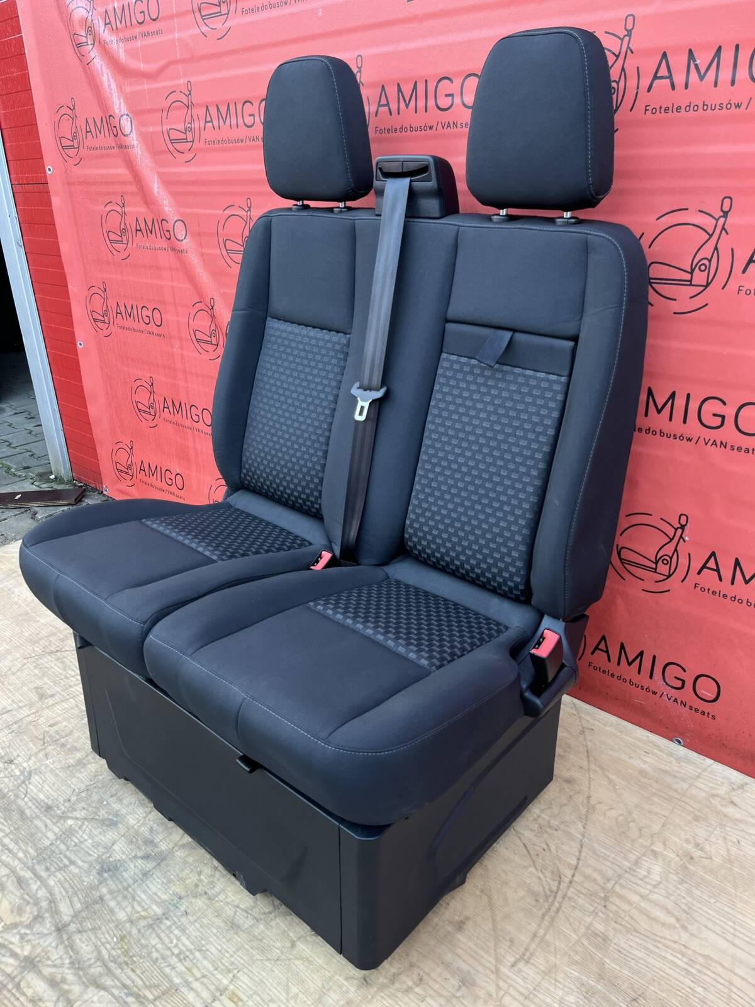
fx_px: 756
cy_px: 504
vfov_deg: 67.3
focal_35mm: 26
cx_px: 378
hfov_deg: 53.1
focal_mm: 5.1
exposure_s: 1/121
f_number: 1.6
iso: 50
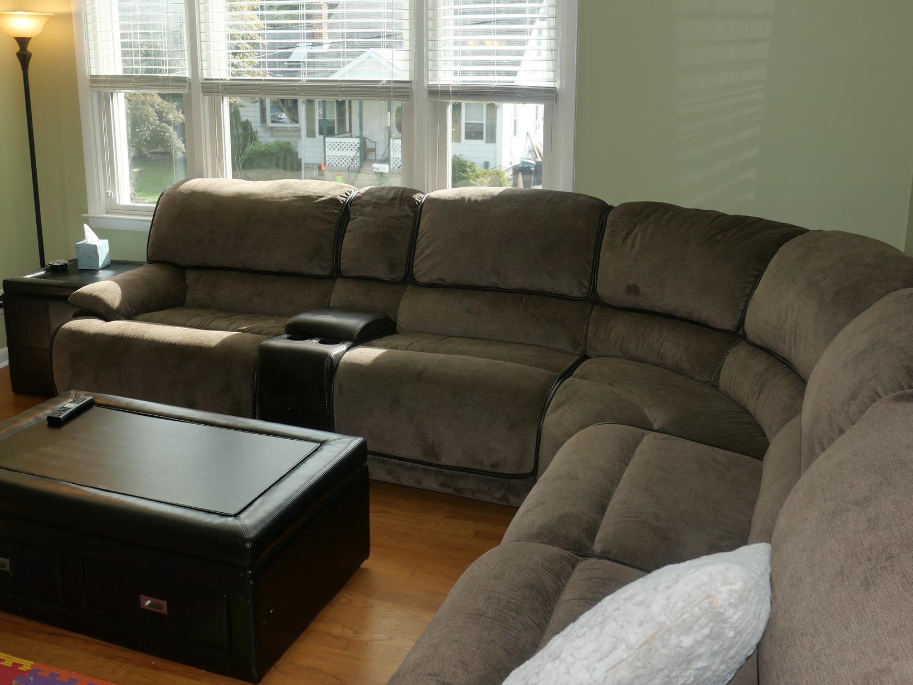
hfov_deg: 52.5
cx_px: 409
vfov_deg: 40.5
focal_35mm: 35
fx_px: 923
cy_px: 273
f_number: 4
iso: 200
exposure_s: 1/125
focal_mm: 12.7
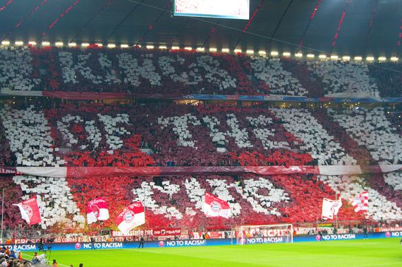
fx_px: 836
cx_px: 201
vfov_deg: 18.1
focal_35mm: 75
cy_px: 134
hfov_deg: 27.0
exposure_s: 1/60
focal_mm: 50
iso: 1600
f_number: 6.7
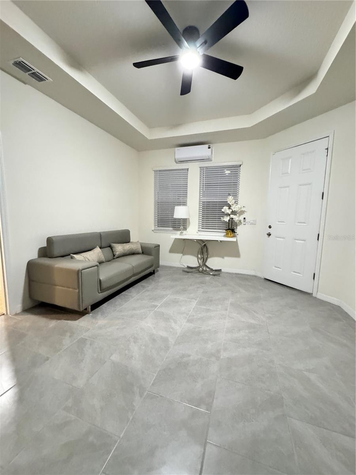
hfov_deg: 85.7
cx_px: 178
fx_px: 192
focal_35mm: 14
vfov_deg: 102.1
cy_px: 238
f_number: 2.2
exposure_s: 1/40
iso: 1250
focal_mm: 2.22
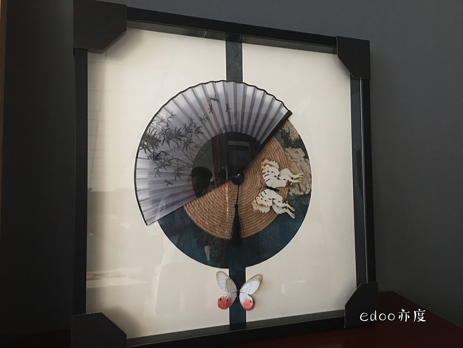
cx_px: 232
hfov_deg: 61.7
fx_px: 388
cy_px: 174
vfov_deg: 48.2
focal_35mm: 29
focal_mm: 4.15
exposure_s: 1/10
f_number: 2.2
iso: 80
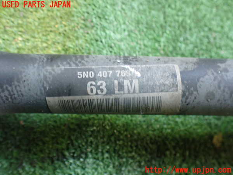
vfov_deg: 46.8
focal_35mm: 30
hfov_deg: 60.0
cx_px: 116
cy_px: 88
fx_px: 202
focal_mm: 5.4
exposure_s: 1/30
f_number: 2.3
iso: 1000
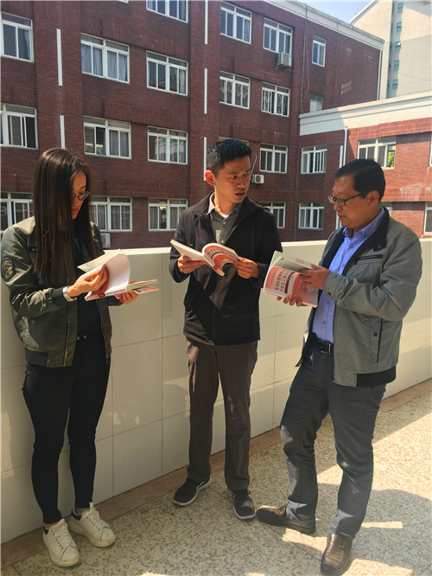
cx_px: 216
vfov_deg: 61.6
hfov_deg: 48.3
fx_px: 482
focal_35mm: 29
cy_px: 288
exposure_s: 1/469
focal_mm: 4.15
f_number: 2.2
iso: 25
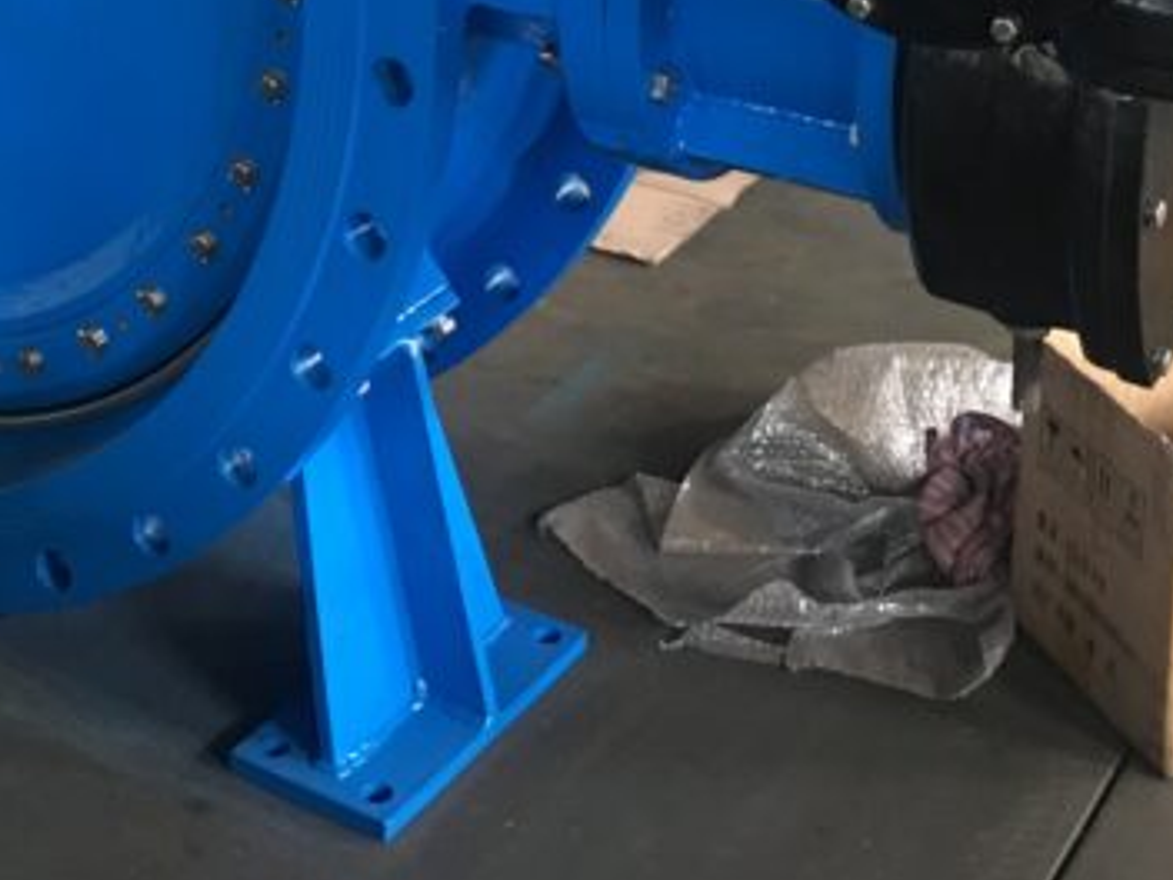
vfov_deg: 21.1
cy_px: -93
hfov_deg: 29.1
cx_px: 370
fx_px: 2236
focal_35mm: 66
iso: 100
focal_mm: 4.15
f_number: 2.2
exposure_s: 1/10
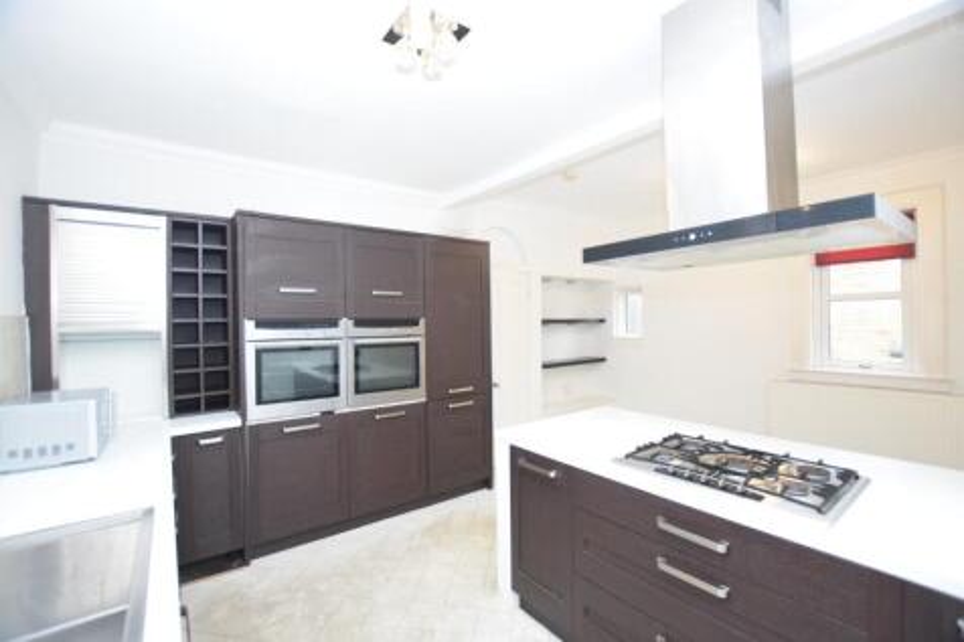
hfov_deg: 100.4
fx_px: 402
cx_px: 482
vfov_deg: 77.3
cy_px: 321
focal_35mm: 15
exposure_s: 1/60
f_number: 3.5
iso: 3600
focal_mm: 10
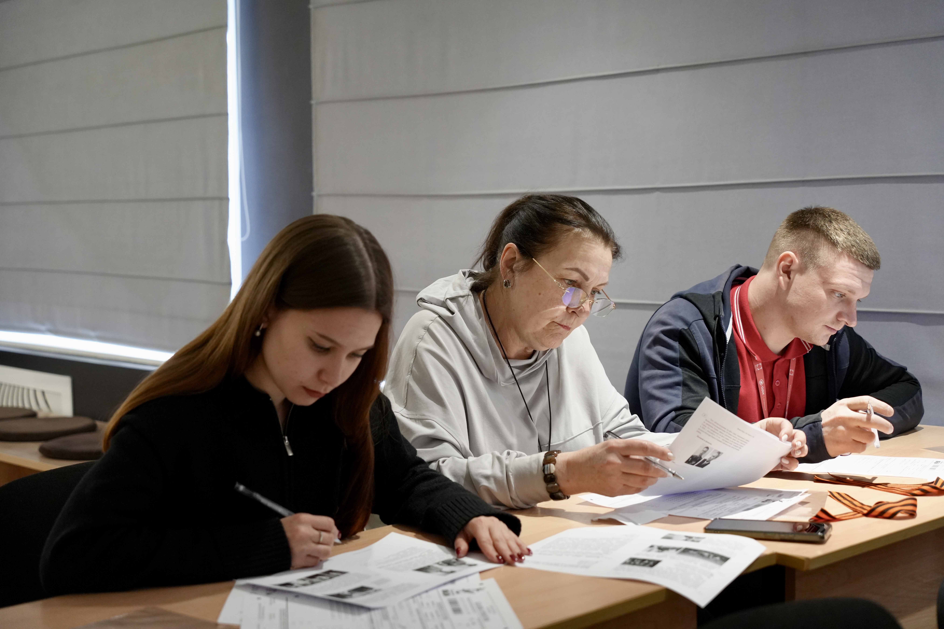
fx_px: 1311
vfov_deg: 27.0
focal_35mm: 50
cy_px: 314
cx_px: 472
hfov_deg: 39.6
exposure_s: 1/160
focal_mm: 50
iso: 3200
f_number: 4
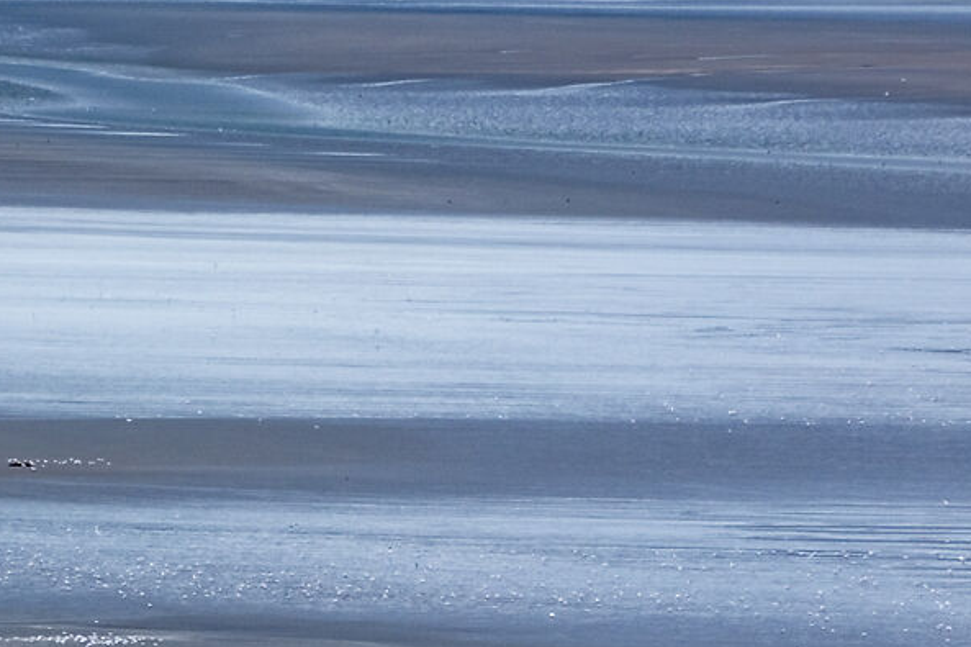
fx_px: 20842
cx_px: 283
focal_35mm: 773
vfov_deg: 1.8
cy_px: 916
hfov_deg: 2.7
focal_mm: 127.1
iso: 125
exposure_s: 1/200
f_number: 7.1
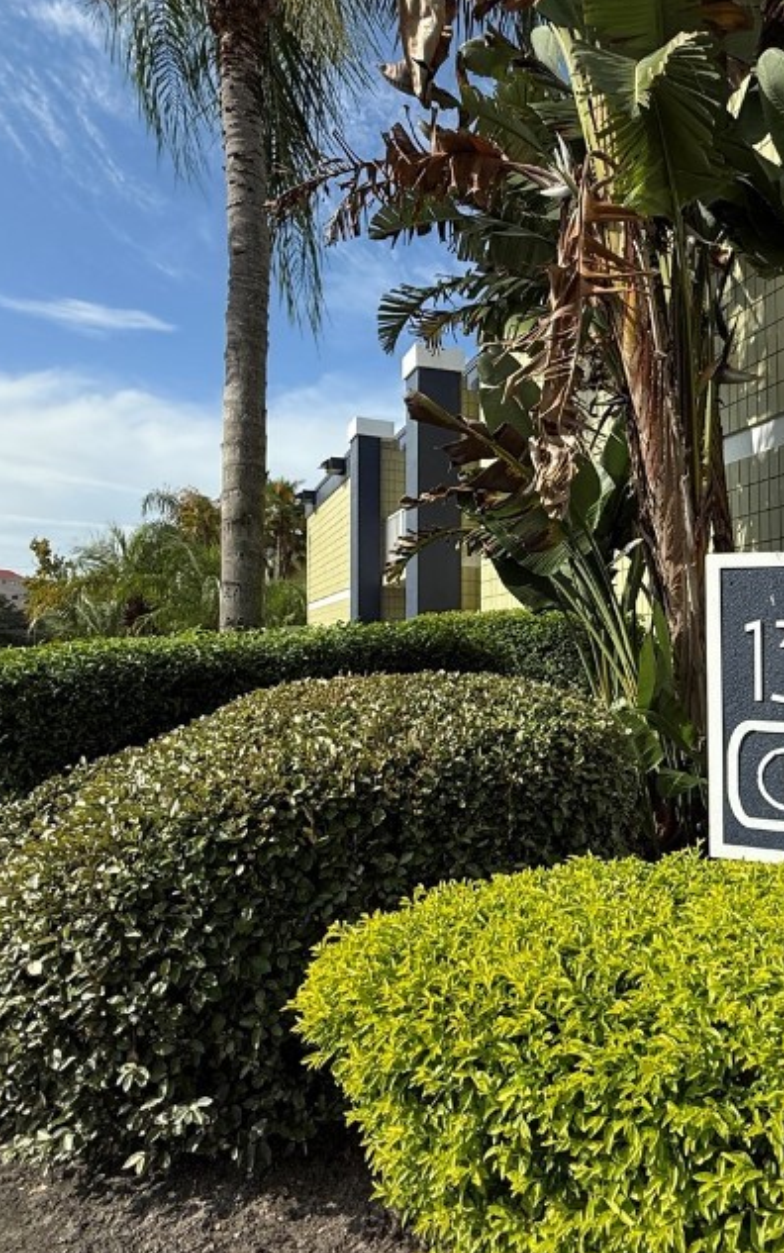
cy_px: 626
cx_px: 584
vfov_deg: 74.8
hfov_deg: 49.2
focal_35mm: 24
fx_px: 820
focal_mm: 2.22
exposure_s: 1/1698
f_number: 2.2
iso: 50
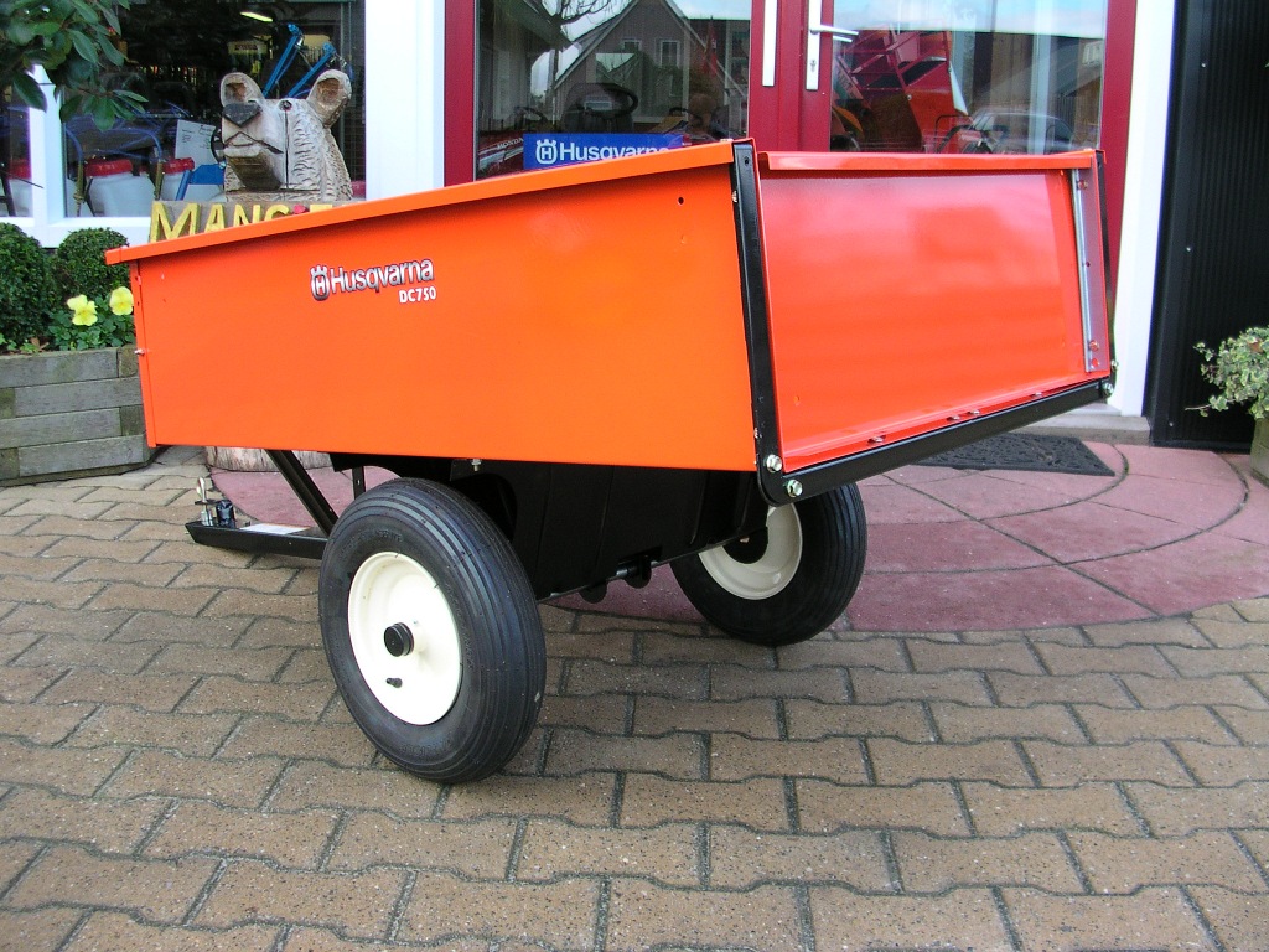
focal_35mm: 37
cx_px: 634
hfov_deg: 50.1
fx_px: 1356
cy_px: 476
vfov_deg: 38.7
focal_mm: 5.6
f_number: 2.7
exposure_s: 1/63.2
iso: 100
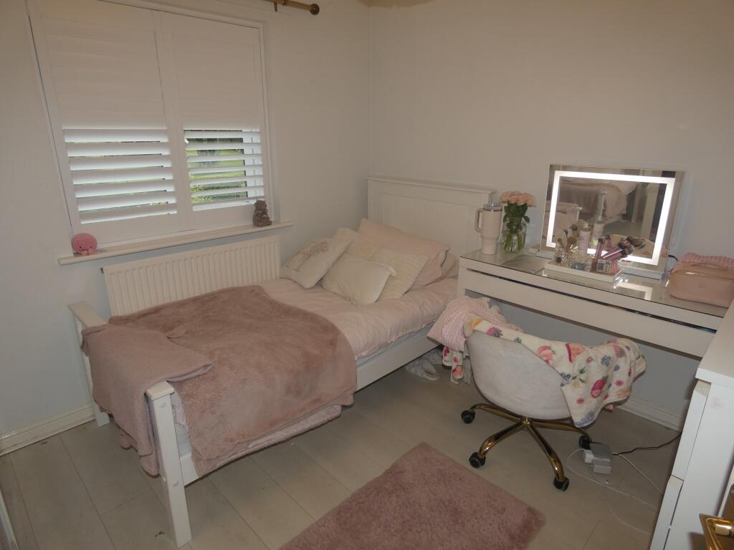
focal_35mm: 20
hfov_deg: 81.7
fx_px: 424
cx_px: 367
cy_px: 275
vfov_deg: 66.0
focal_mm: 3.6
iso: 80
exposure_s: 1/60
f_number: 2.8
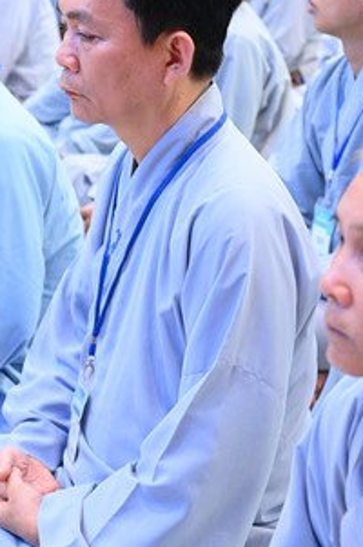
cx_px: 125
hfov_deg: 12.6
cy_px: 247
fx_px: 1637
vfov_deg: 18.9
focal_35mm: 108
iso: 10000
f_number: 4
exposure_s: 1/125
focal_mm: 50
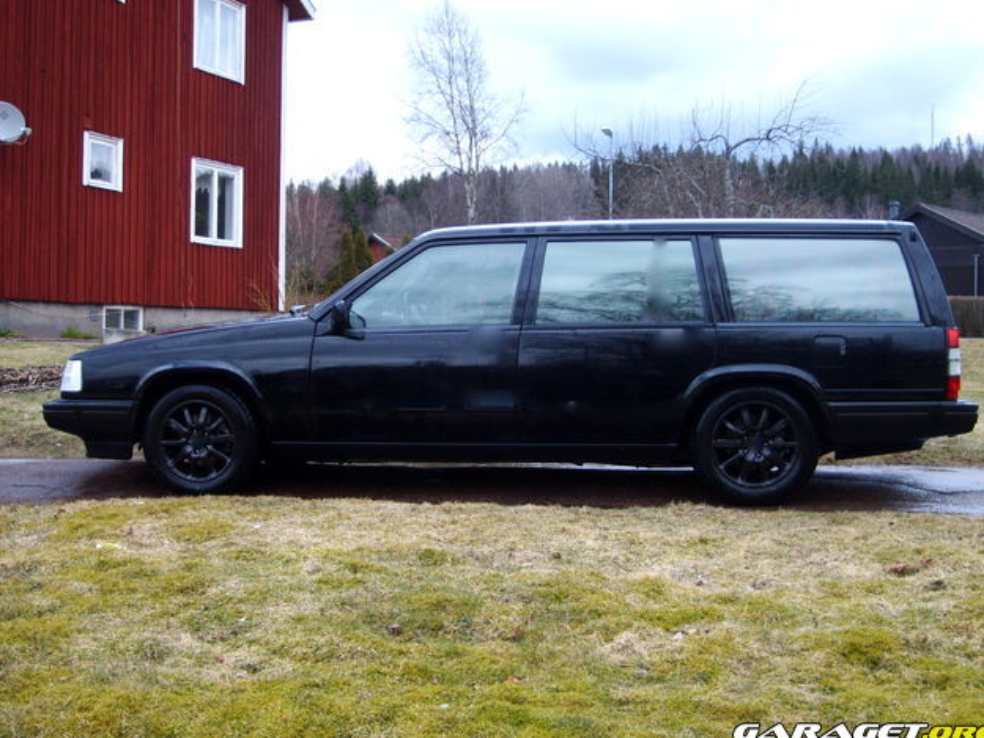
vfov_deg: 32.9
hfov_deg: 42.9
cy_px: 370
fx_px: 1251
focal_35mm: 44
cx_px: 499
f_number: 3
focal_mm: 7.2
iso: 50
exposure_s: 1/350
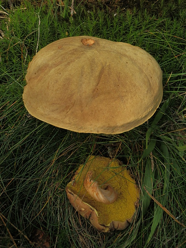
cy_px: 124
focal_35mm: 37
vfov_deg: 50.1
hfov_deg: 38.7
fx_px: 265
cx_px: 93
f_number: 9.9
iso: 125
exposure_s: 1/40
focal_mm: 6.7
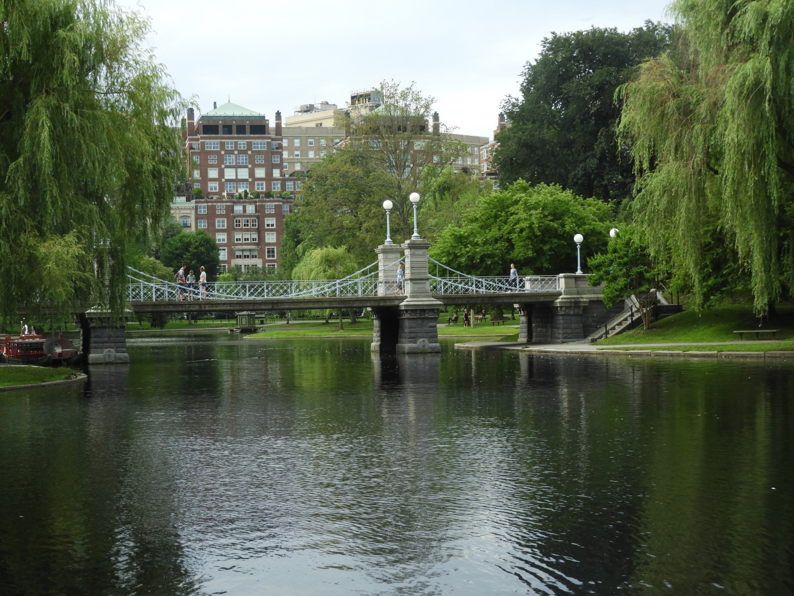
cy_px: 298
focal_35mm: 65
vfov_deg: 22.6
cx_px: 397
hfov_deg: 29.8
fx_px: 1491
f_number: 4.2
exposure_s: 1/400
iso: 100
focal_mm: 11.6
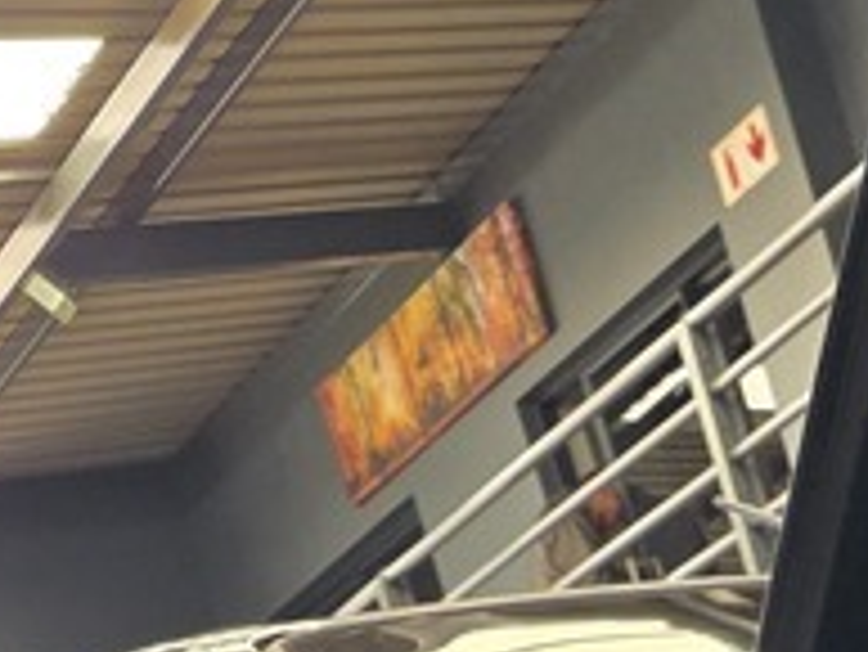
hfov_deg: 14.4
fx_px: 3061
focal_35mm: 122
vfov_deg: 10.5
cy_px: 1569
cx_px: 1516
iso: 50
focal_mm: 6.25
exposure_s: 1/180
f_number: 1.7
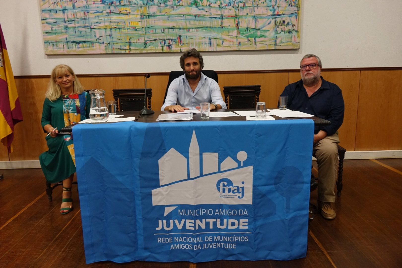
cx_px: 201
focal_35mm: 26
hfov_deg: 69.4
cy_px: 134
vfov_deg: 49.6
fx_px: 290
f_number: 2.8
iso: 800
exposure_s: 1/30
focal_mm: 9.47
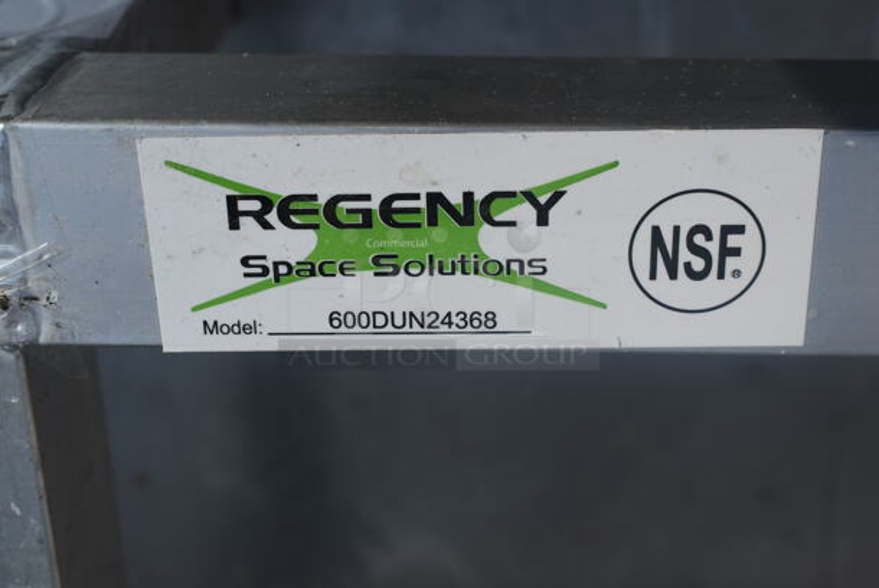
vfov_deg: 25.1
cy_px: 294
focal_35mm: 54
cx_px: 440
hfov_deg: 36.8
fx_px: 1320
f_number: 8
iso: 100
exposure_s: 1/250
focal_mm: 36
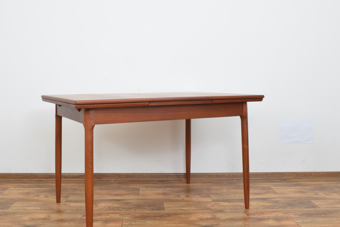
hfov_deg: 49.4
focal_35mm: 39
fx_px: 368
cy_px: 115
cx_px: 149
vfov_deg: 34.2
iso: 100
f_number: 25
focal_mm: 22
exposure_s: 3
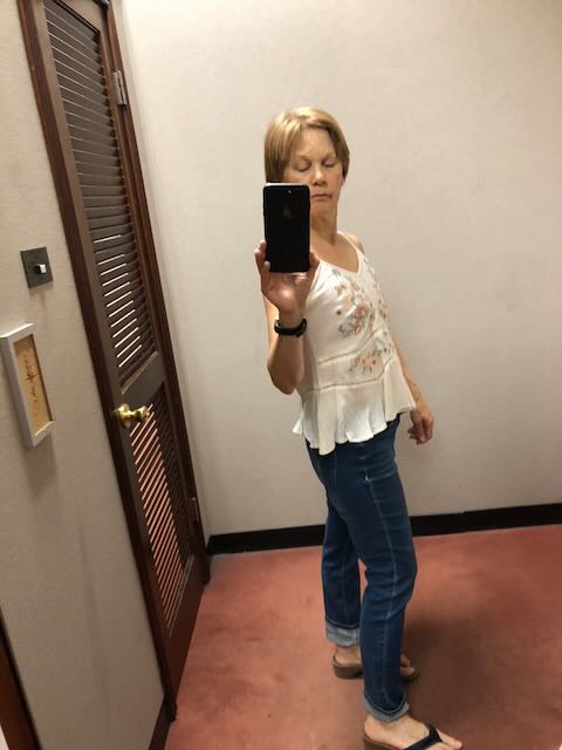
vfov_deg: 63.4
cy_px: 375
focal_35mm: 28
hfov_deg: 49.7
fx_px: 606
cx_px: 281
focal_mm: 3.99
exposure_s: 1/15
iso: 64
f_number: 1.8
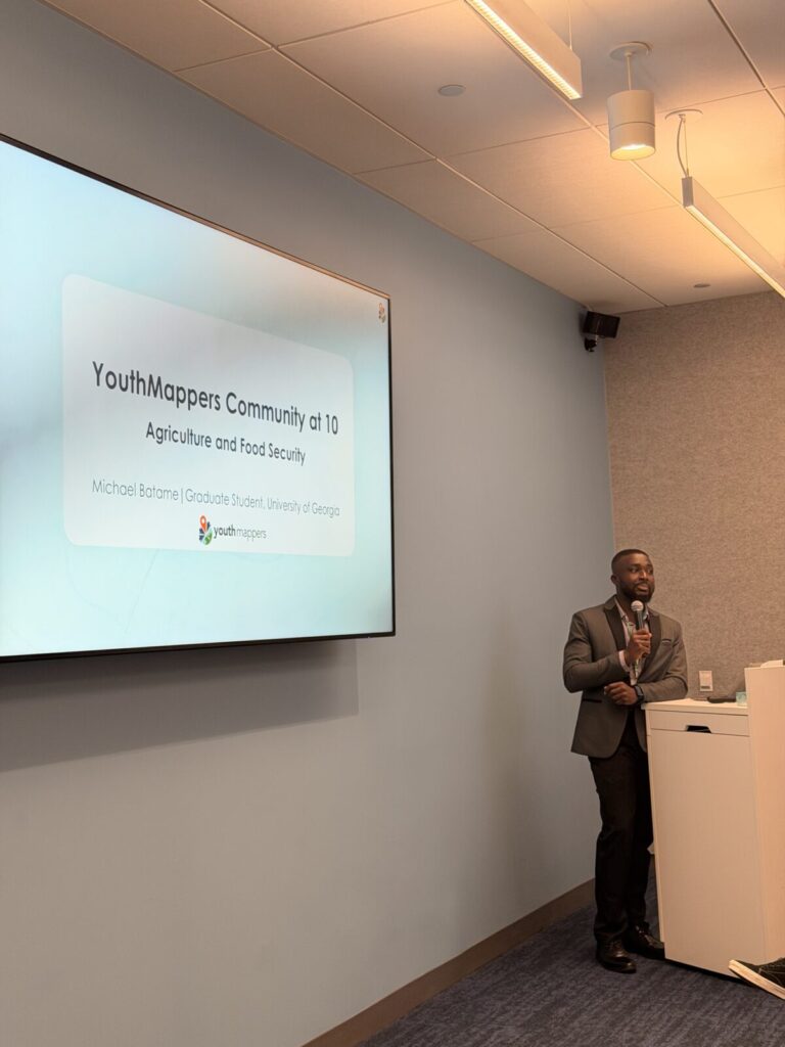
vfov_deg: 39.7
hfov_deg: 30.3
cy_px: 524
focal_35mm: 48
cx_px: 392
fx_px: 1451
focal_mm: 6.76
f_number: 1.78
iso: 200
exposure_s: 1/120
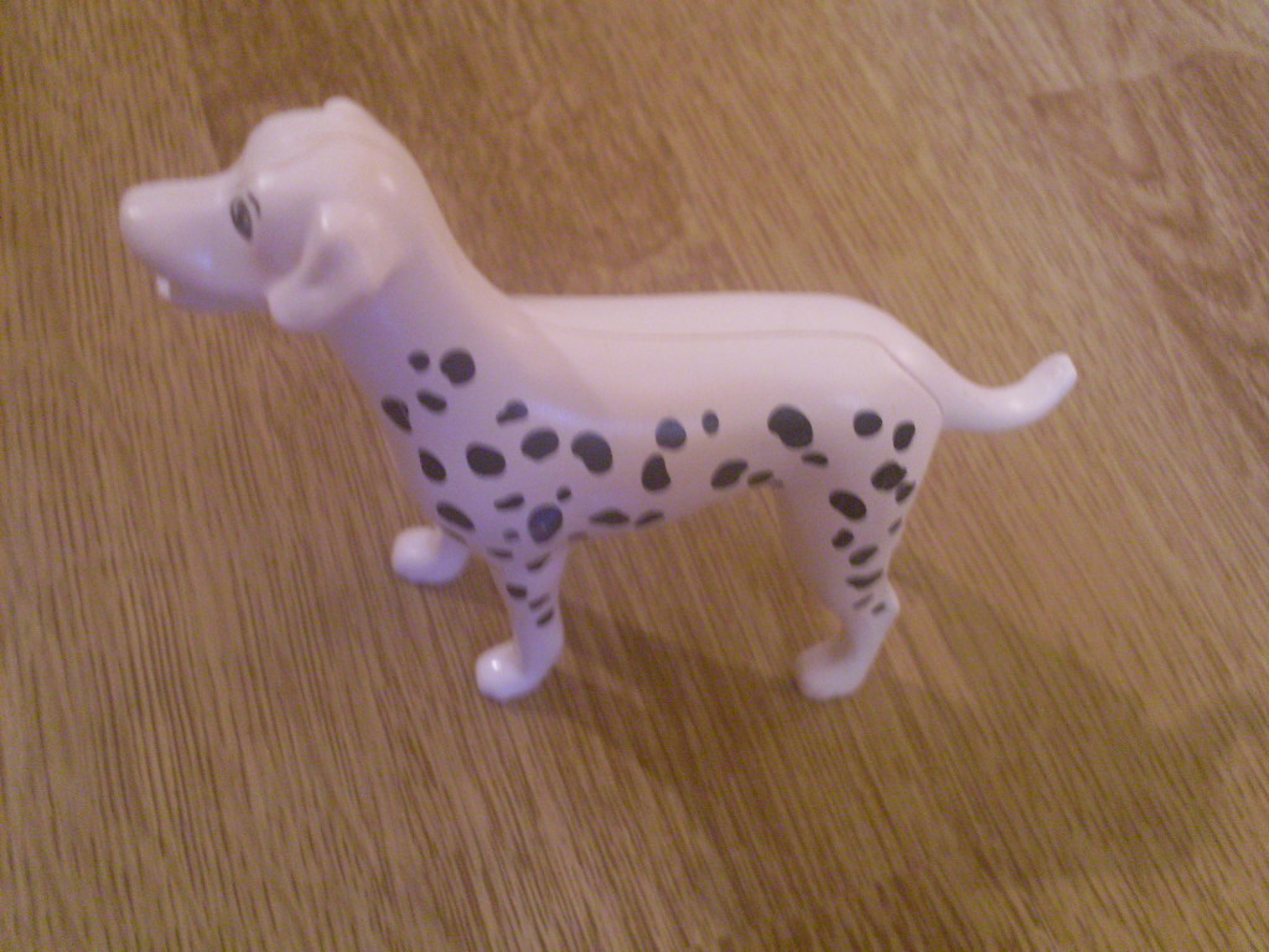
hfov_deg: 49.0
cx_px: 634
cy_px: 476
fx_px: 1393
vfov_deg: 37.7
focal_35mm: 38
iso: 200
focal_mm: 6.3
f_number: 2.8
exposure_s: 1/20
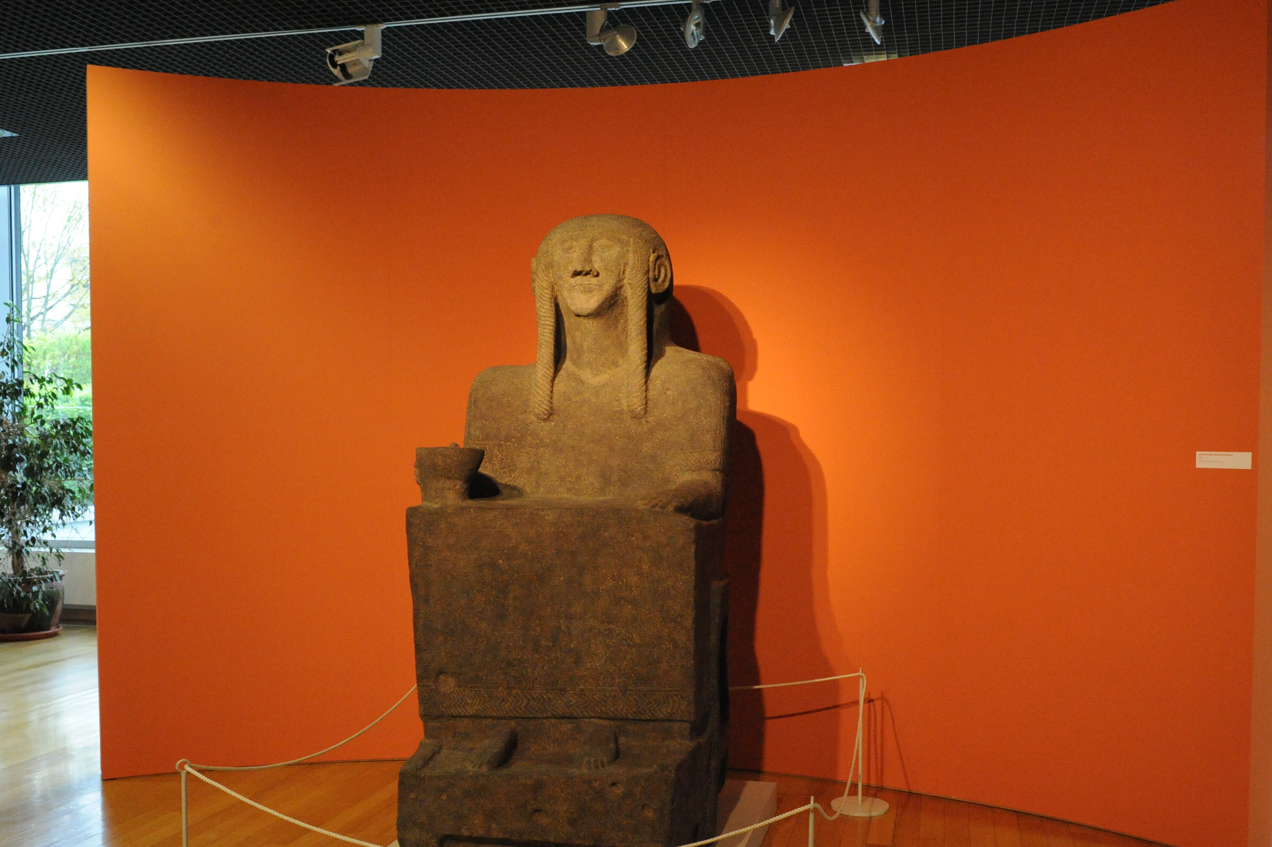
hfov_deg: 54.4
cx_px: 681
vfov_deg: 37.7
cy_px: 492
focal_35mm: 35
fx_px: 1236
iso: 6400
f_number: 7.1
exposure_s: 1/200
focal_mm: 29
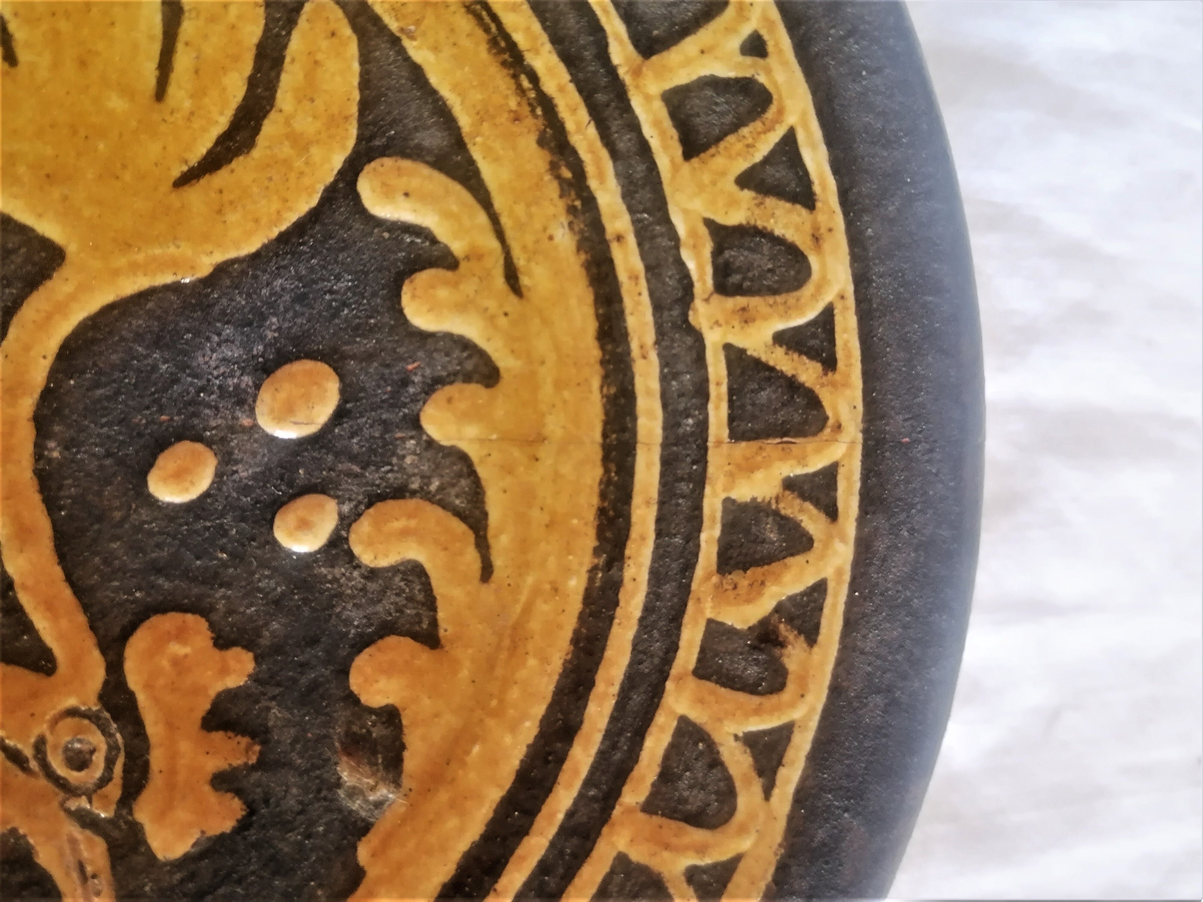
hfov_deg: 60.0
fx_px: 1043
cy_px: 451
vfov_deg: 46.8
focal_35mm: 30
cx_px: 602
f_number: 1.8
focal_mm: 5.4
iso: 500
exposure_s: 1/25
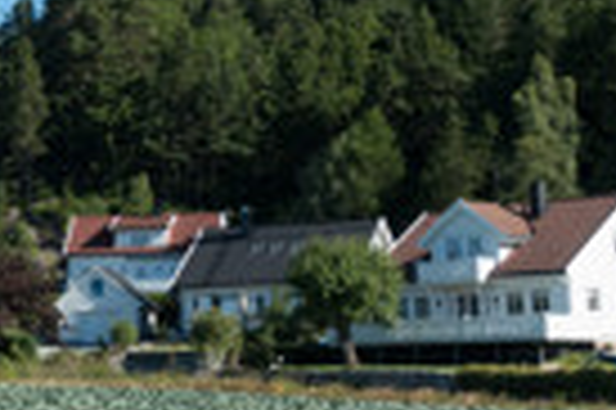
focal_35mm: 98
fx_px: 1675
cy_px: 173
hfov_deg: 19.3
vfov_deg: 13.9
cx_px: -184
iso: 320
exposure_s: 1/200
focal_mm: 8.8
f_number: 4
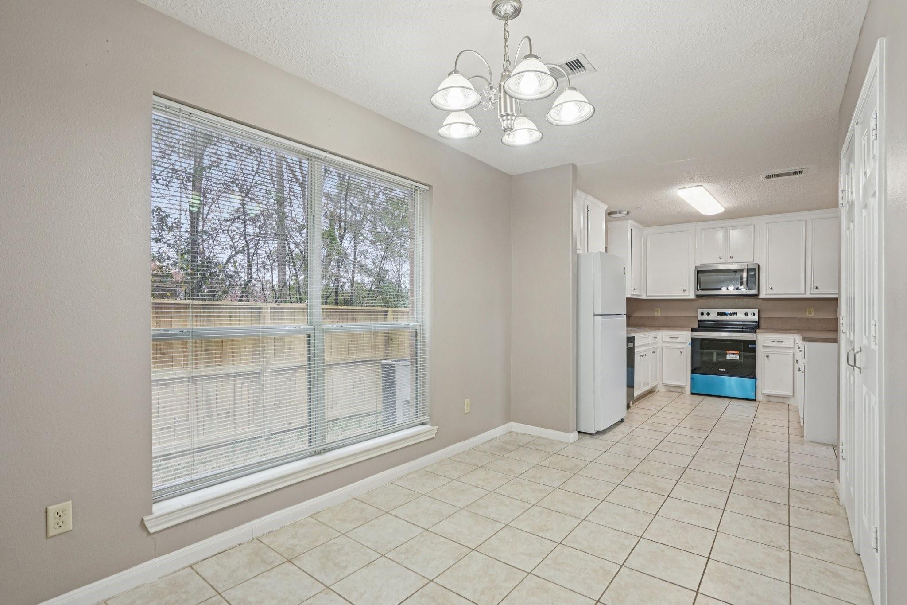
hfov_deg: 96.7
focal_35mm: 16
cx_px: 454
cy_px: 302
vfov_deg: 73.7
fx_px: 403
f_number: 8
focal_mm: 16
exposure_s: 1/45
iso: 400
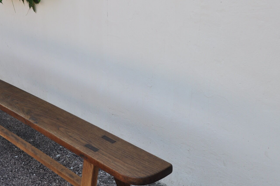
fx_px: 427
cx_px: 95
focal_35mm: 55
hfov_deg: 35.9
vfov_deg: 24.3
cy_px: 141
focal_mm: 22
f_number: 5.6
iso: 200
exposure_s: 1/125
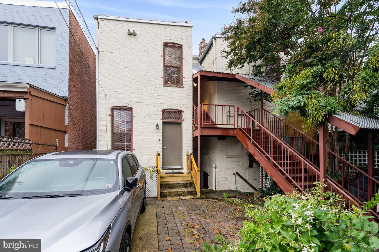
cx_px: 190
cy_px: 126
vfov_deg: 73.7
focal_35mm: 16
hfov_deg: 96.7
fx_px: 168
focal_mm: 16
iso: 200
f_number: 8
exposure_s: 1/50
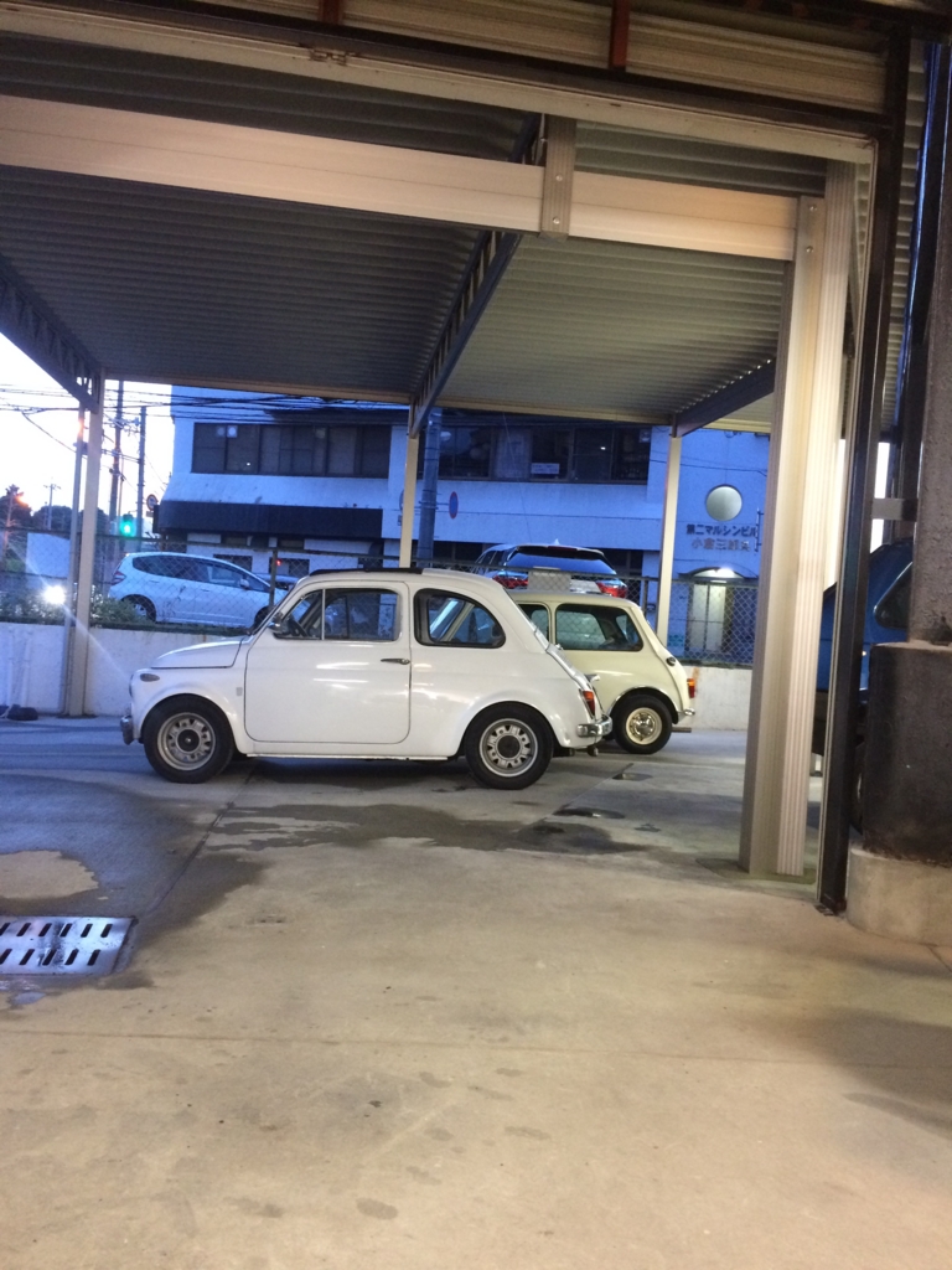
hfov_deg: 48.2
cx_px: 476
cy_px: 635
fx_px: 1063
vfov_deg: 61.7
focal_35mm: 29
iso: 250
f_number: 2.2
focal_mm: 4.15
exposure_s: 1/15
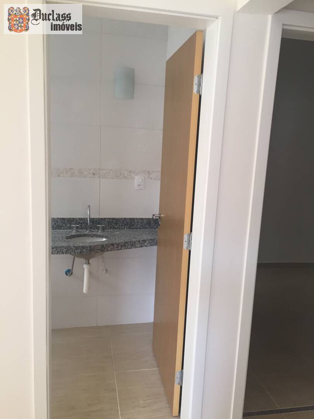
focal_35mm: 29
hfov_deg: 48.2
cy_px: 210
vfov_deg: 61.7
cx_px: 157
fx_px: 351
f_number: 2.2
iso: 32
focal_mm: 4.15
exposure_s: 1/30
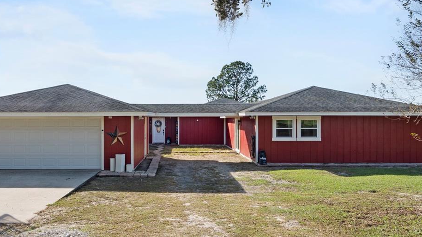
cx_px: 171
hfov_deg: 59.1
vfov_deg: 35.6
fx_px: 369
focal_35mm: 33
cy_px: 121
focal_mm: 12
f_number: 8
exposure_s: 1/60
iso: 100
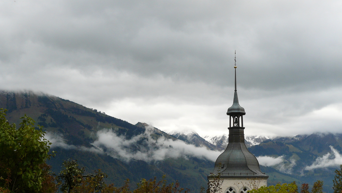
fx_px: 535
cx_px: 171
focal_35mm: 59
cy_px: 116
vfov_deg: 20.4
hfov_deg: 35.4
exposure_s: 1/200
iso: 100
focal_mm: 8.9
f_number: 4.5
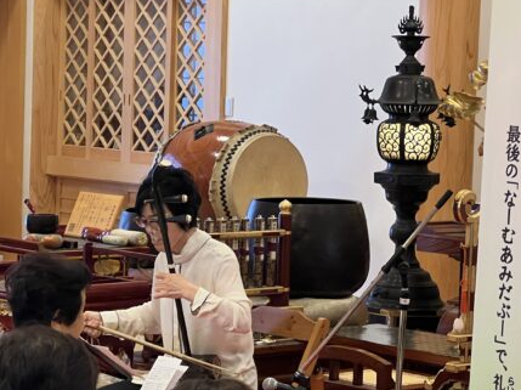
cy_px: 260
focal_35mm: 138
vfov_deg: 10.7
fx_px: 2075
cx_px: 194
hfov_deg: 14.3
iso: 320
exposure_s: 1/50
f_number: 2.8
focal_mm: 9
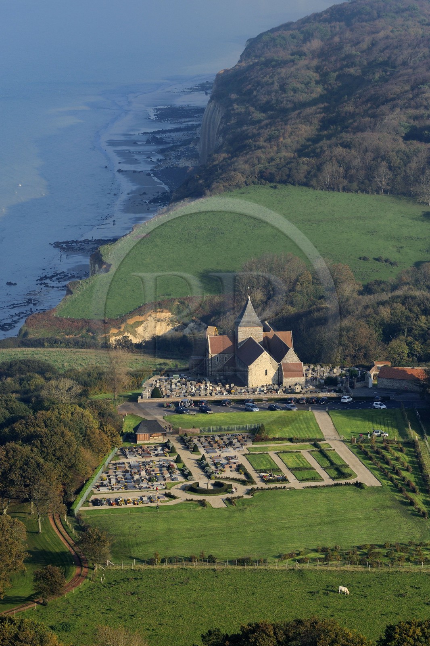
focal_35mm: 125
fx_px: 2240
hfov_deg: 11.0
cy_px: 323
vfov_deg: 16.4
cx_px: 215
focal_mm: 125
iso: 400
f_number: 9
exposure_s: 1/800
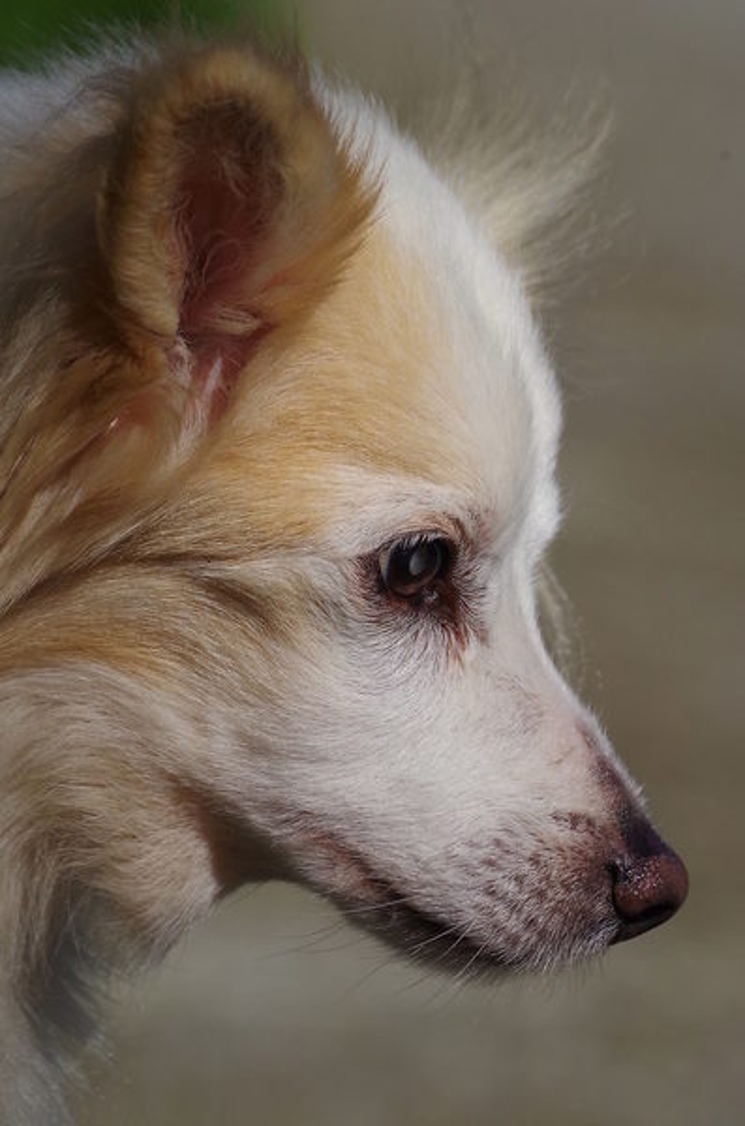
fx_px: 9361
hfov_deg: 4.6
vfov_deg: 6.9
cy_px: 563
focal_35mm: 300
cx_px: 372
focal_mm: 200
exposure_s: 1/1250
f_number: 11
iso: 500
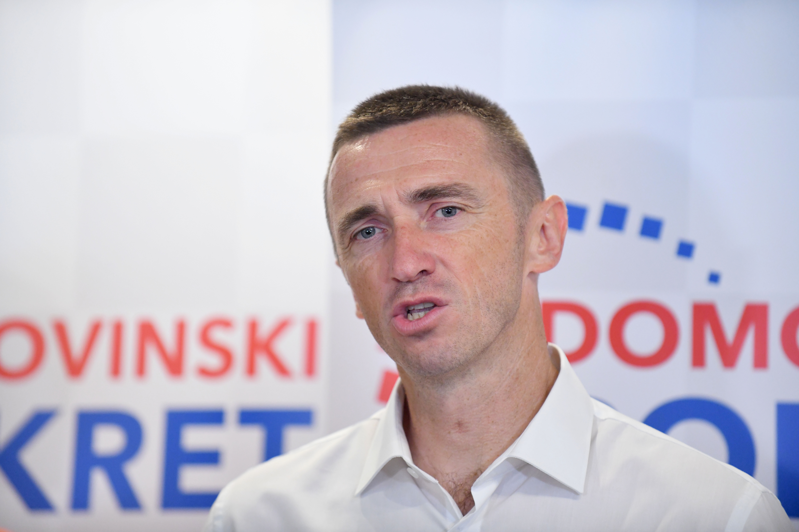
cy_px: 266
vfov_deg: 6.9
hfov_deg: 10.3
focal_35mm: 200
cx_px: 400
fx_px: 4439
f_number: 4
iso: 3200
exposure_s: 1/160
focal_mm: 200
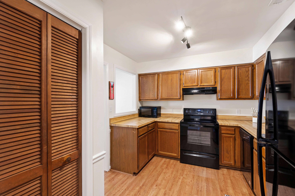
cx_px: 148
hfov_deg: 100.4
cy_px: 98
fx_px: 123
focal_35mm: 15
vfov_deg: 77.3
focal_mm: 10
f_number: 8
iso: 100
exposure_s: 1
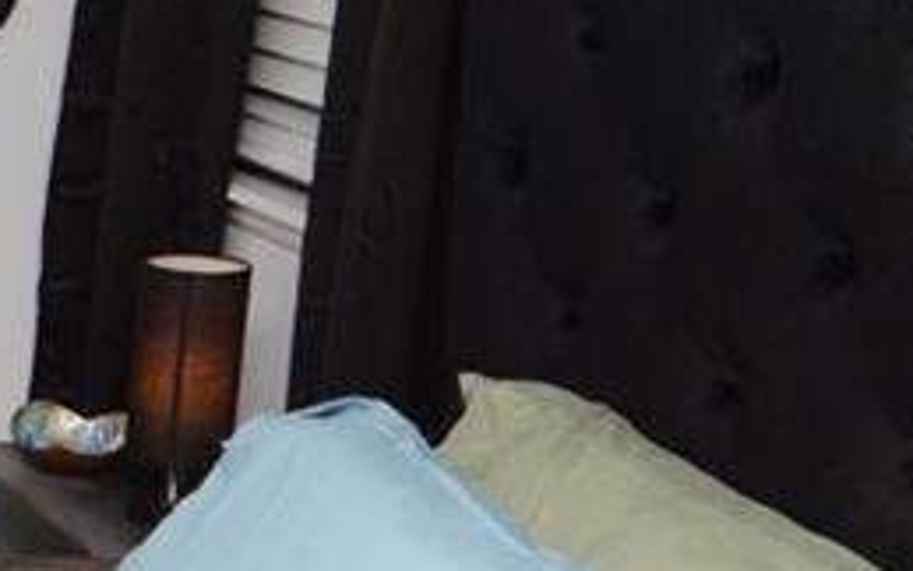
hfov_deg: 14.8
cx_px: -952
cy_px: 502
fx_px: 2812
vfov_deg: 11.5
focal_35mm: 113
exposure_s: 1/60
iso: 400
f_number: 8
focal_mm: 12
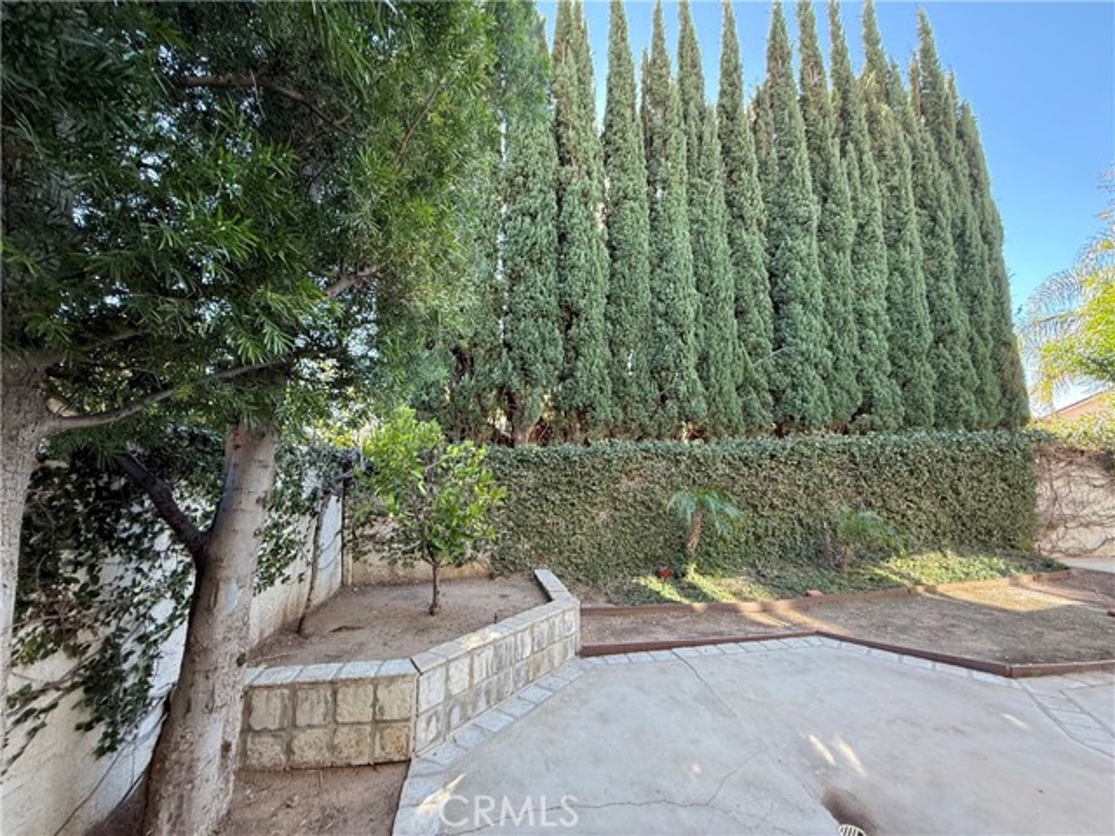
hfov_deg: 102.1
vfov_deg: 85.7
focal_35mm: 14
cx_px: 558
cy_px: 418
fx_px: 451
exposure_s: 1/99
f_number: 2.2
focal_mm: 2.22
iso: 100
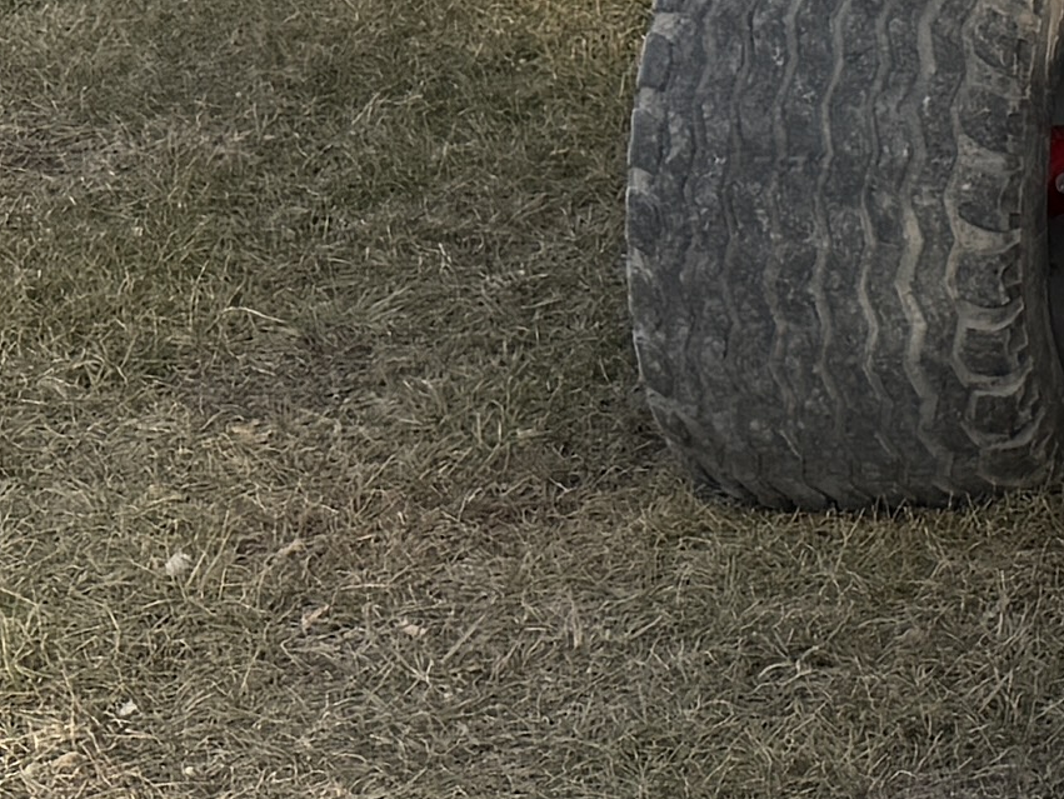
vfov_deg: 9.1
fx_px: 4951
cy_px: -248
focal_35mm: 161
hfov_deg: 10.9
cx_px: 2282
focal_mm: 6.76
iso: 80
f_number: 1.78
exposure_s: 1/1361
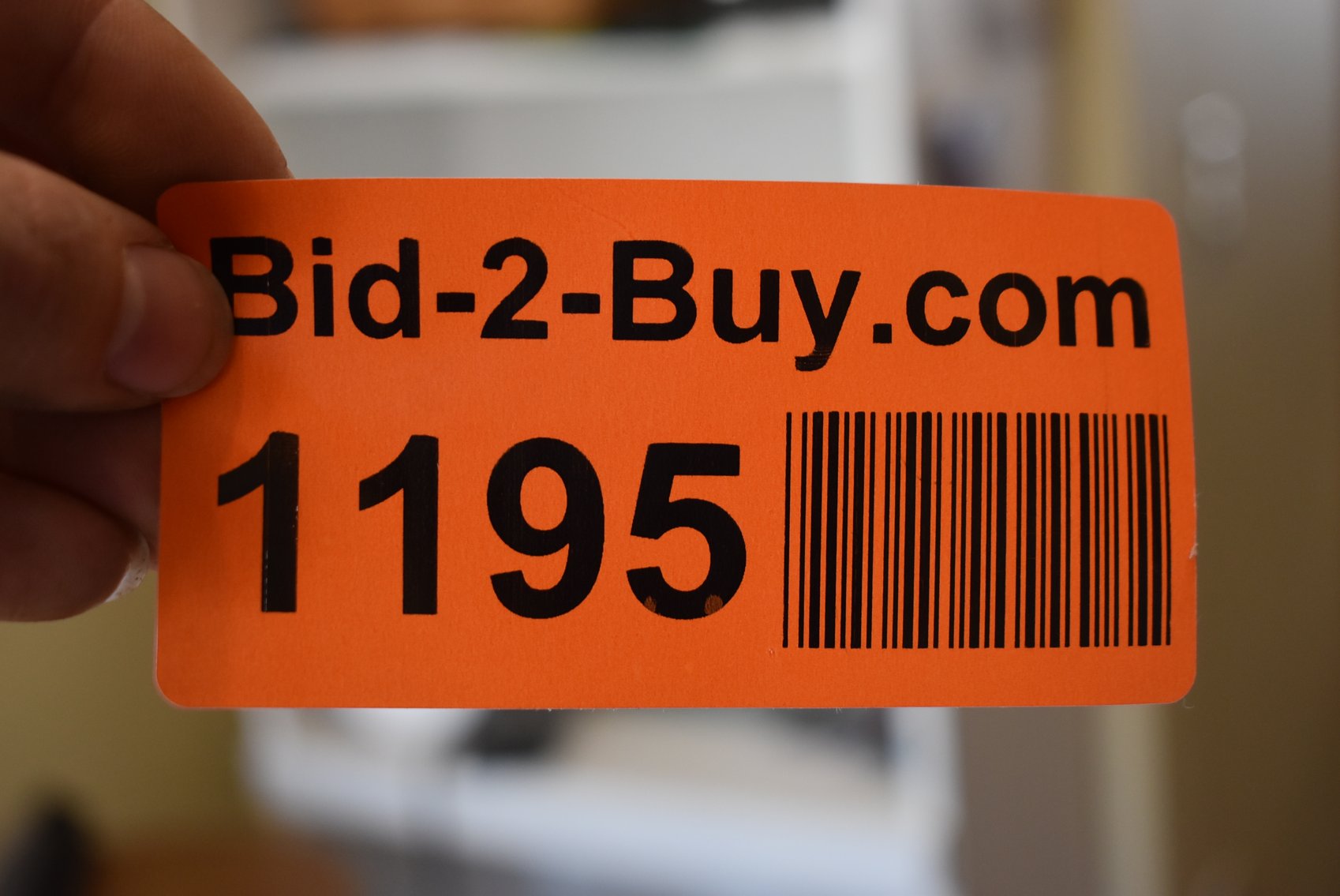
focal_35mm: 57
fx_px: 2123
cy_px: 448
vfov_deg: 23.8
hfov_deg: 35.0
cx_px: 670
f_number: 4.8
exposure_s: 1/160
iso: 800
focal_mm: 38
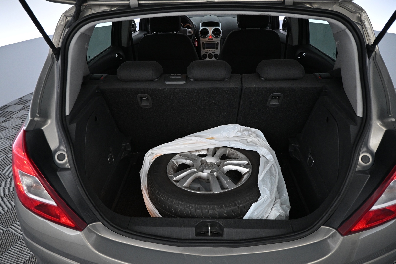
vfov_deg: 53.1
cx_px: 198
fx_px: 264
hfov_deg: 73.7
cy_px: 132
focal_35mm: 24
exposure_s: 1/125
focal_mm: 16
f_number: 3.5
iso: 1800
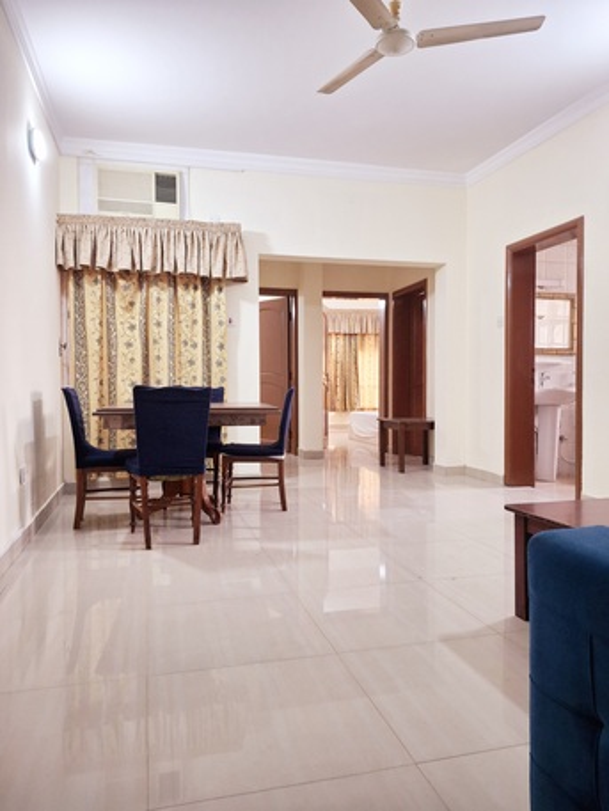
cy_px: 406
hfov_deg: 54.9
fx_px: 586
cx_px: 304
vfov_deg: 69.4
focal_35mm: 25
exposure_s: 1/50
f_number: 1.8
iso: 160
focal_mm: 4.69
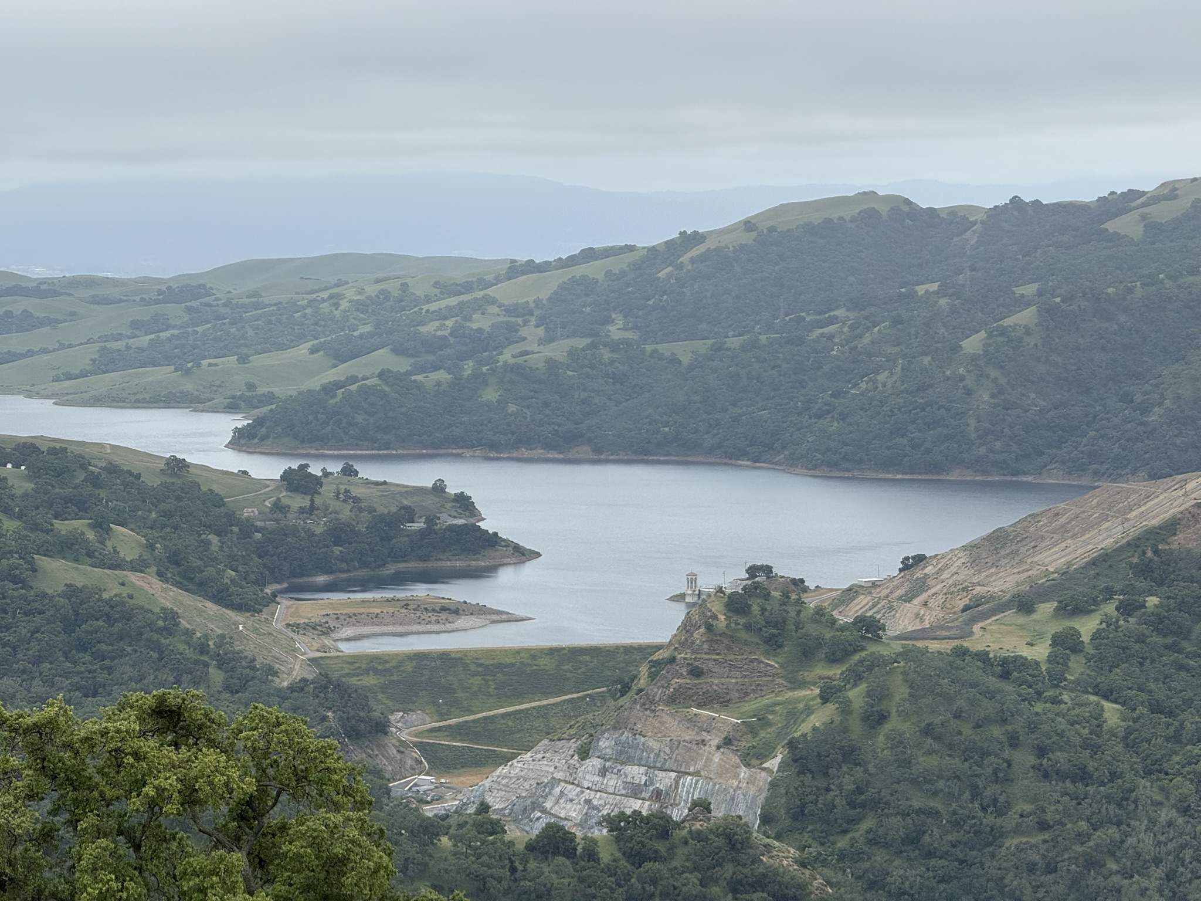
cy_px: 450
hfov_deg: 16.4
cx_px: 600
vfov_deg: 12.3
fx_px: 4163
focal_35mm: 120
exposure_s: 1/1481
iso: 64
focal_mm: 15.66
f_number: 2.8
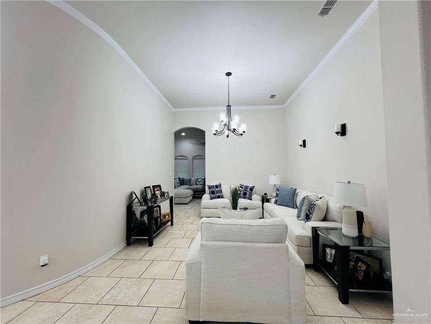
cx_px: 216
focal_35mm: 13
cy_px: 162
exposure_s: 1/120
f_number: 1.8
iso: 125
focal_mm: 1.57
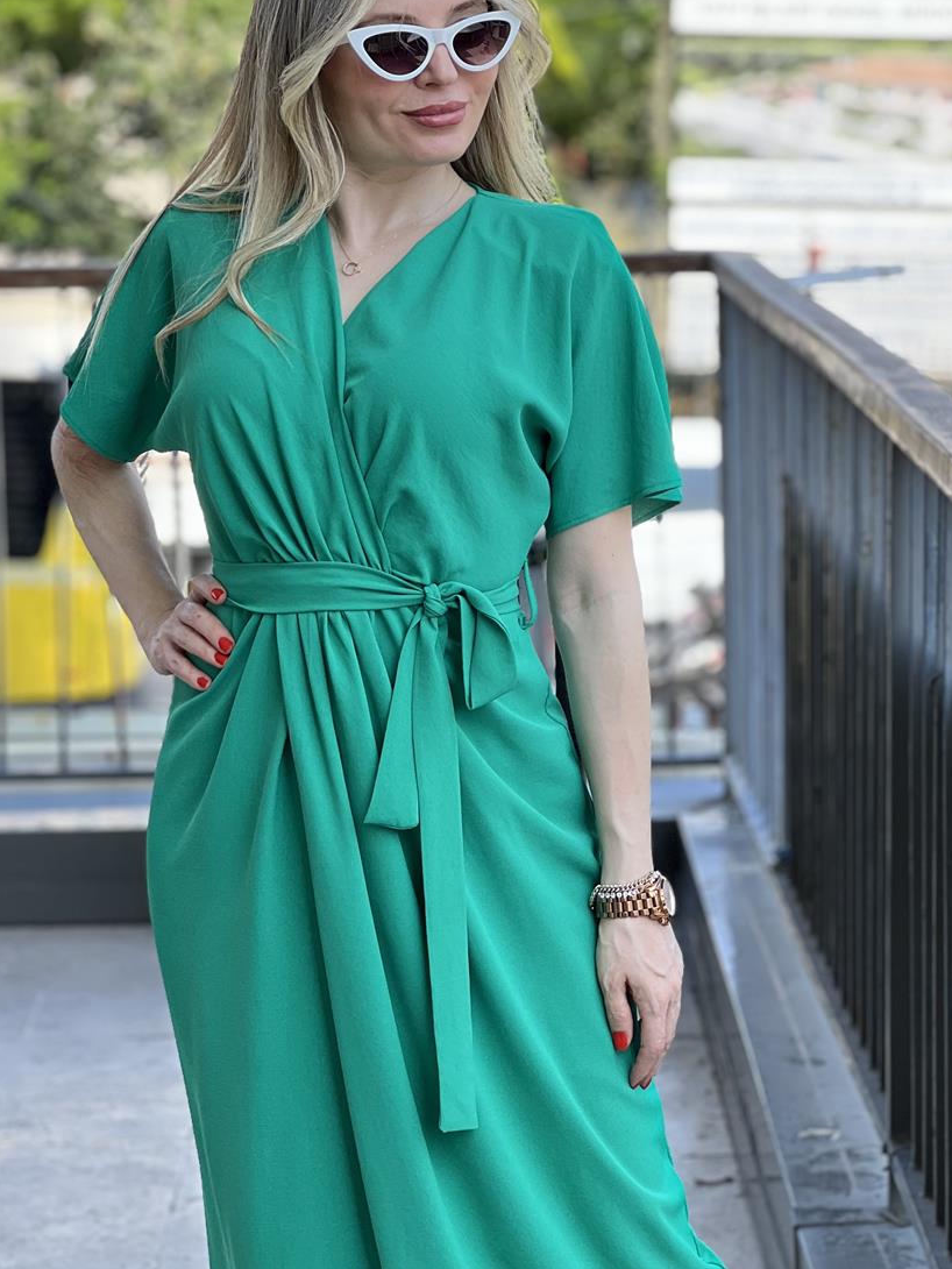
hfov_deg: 13.1
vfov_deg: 17.4
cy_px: 534
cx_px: 491
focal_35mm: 113
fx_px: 4142
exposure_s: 1/215
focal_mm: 9
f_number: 2.8
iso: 25
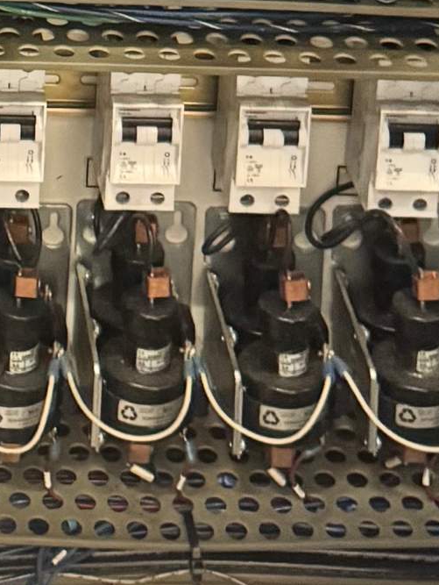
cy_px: -457
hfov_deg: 9.9
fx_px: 2450
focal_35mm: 145
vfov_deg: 12.5
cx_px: -235
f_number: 1.78
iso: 1000
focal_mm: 6.76
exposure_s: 1/40
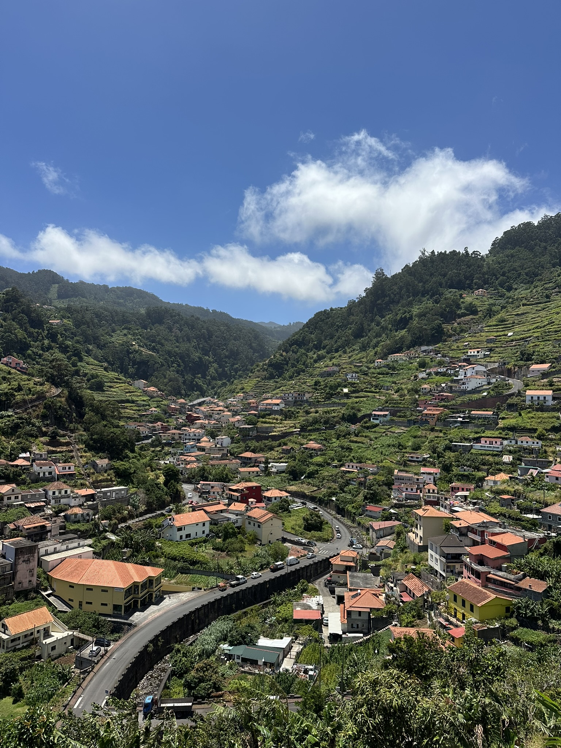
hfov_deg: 56.8
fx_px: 519
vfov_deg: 71.6
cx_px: 280
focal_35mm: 24
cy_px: 374
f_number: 1.78
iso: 80
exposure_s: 1/5000
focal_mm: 6.86
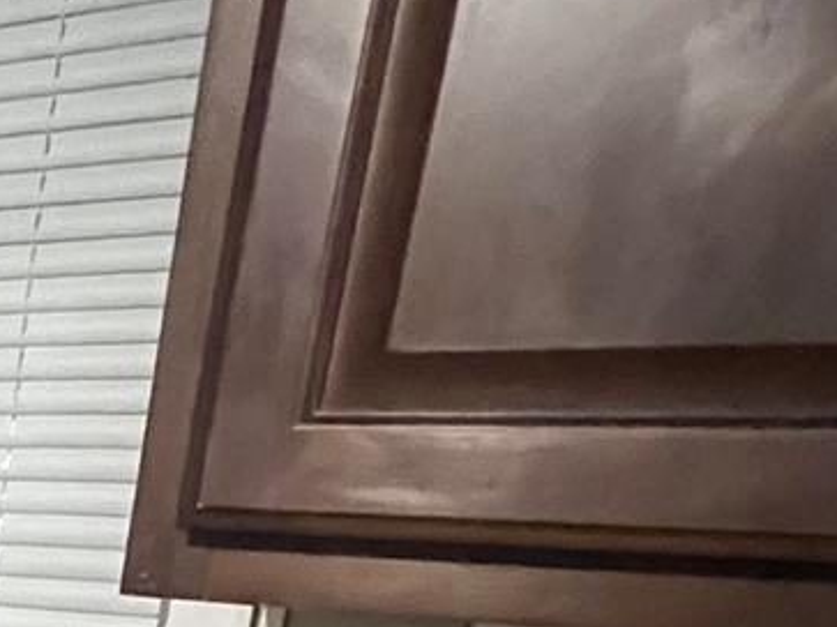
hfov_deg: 26.2
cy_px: 1017
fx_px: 1329
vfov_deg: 21.1
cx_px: -397
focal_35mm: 55
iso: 1000
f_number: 1.8
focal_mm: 1.57
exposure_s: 1/40
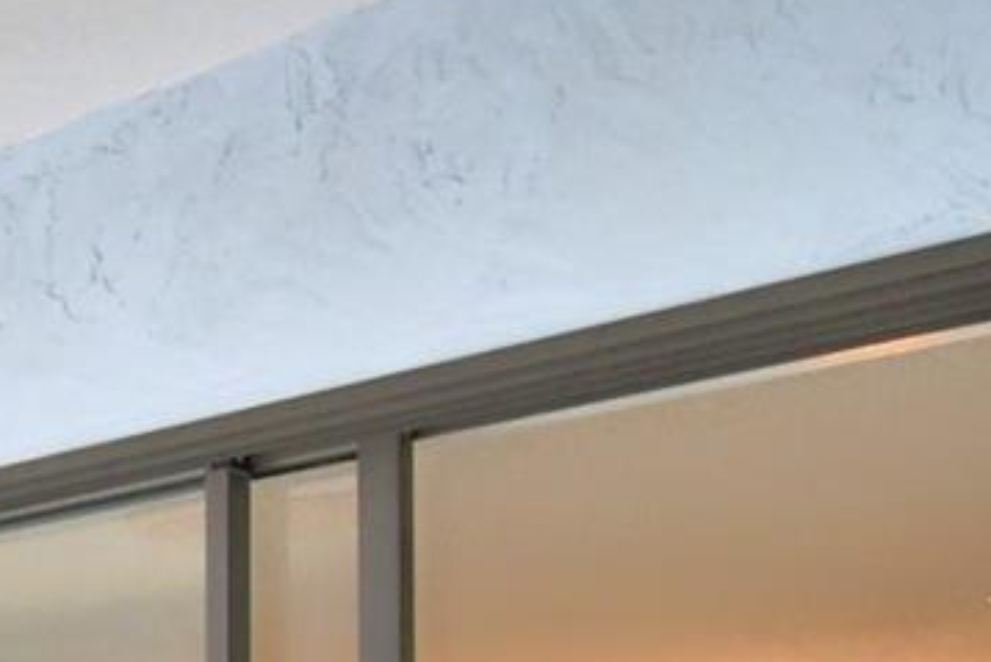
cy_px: 914
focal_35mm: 67
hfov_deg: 23.2
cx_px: -556
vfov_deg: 18.6
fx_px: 1845
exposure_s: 1/40
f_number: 4.5
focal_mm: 10
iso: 400
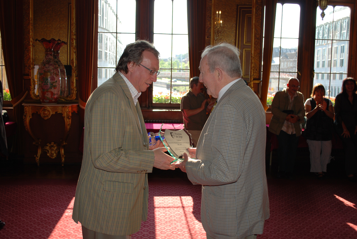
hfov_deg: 49.5
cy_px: 120
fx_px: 387
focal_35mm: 39
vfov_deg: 34.3
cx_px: 178
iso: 110
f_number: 4.2
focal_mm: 26
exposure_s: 1/125
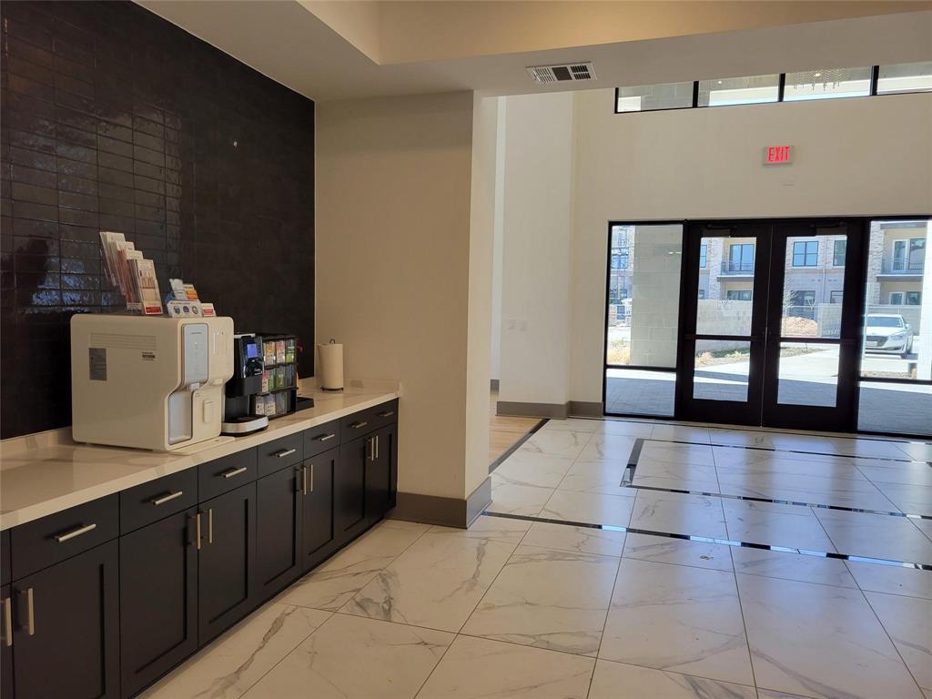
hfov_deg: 67.3
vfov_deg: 53.1
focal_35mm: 26
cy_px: 350
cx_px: 466
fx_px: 700
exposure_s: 1/120
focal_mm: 5.4
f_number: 1.8
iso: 80
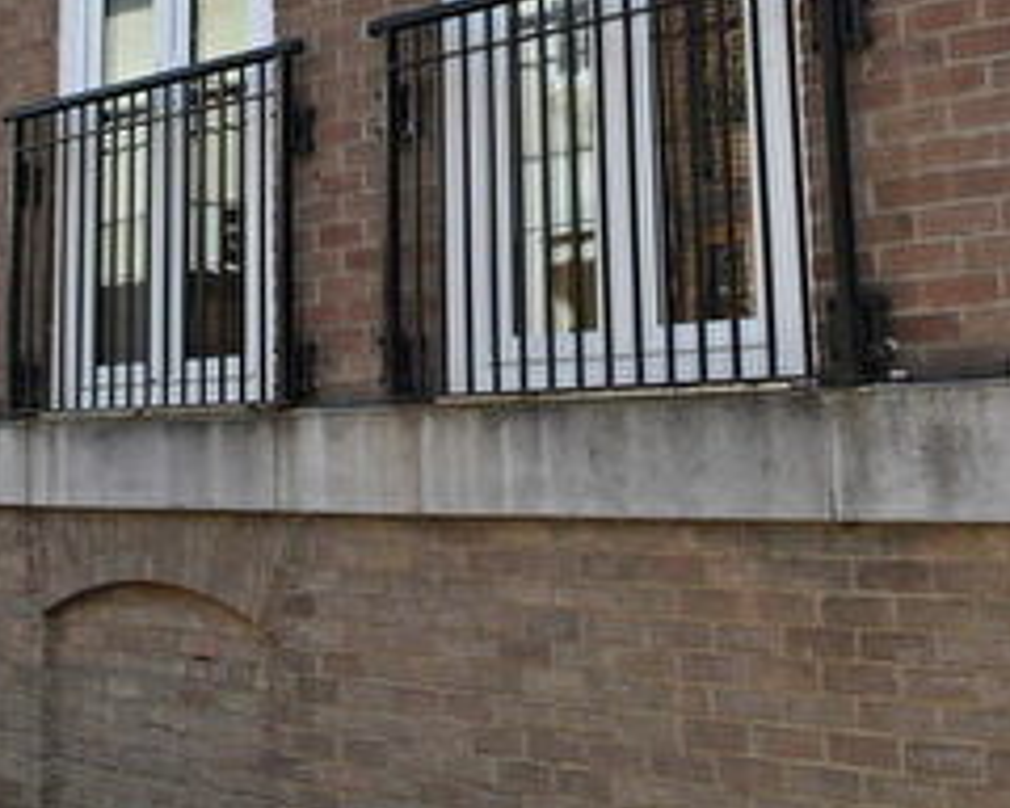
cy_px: -76
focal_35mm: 74
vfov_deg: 19.8
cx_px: 278
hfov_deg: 25.5
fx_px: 2212
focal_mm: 18
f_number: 7.1
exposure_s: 1/200
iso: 100
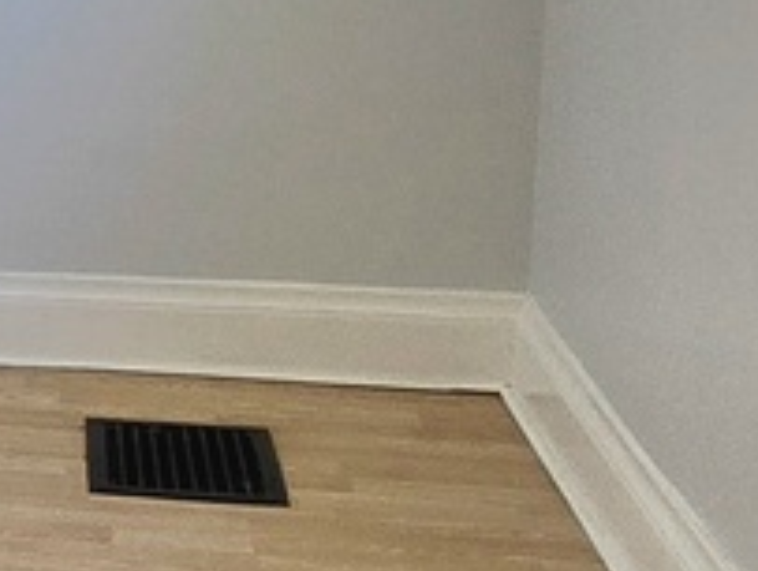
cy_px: 63
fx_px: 2018
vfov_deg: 15.9
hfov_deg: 16.2
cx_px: -777
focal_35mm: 92
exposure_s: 1/120
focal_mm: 2.2
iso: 80
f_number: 2.2
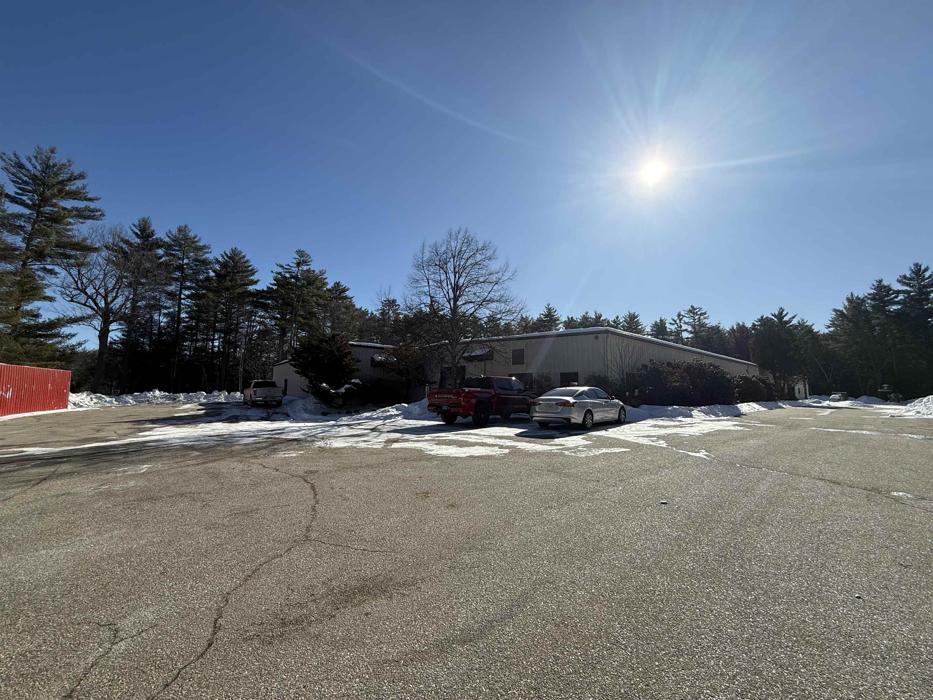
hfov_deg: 102.1
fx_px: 377
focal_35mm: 14
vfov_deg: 85.7
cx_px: 466
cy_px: 350
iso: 50
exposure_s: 1/3663
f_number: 2.2
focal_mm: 2.22
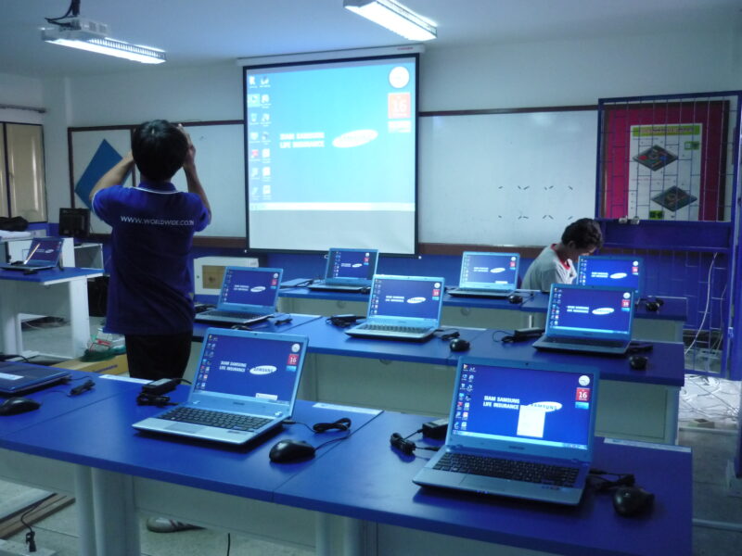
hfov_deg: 55.4
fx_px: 707
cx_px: 371
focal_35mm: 33
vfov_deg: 42.9
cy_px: 278
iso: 400
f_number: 2.8
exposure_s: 1/25
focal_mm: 5.5
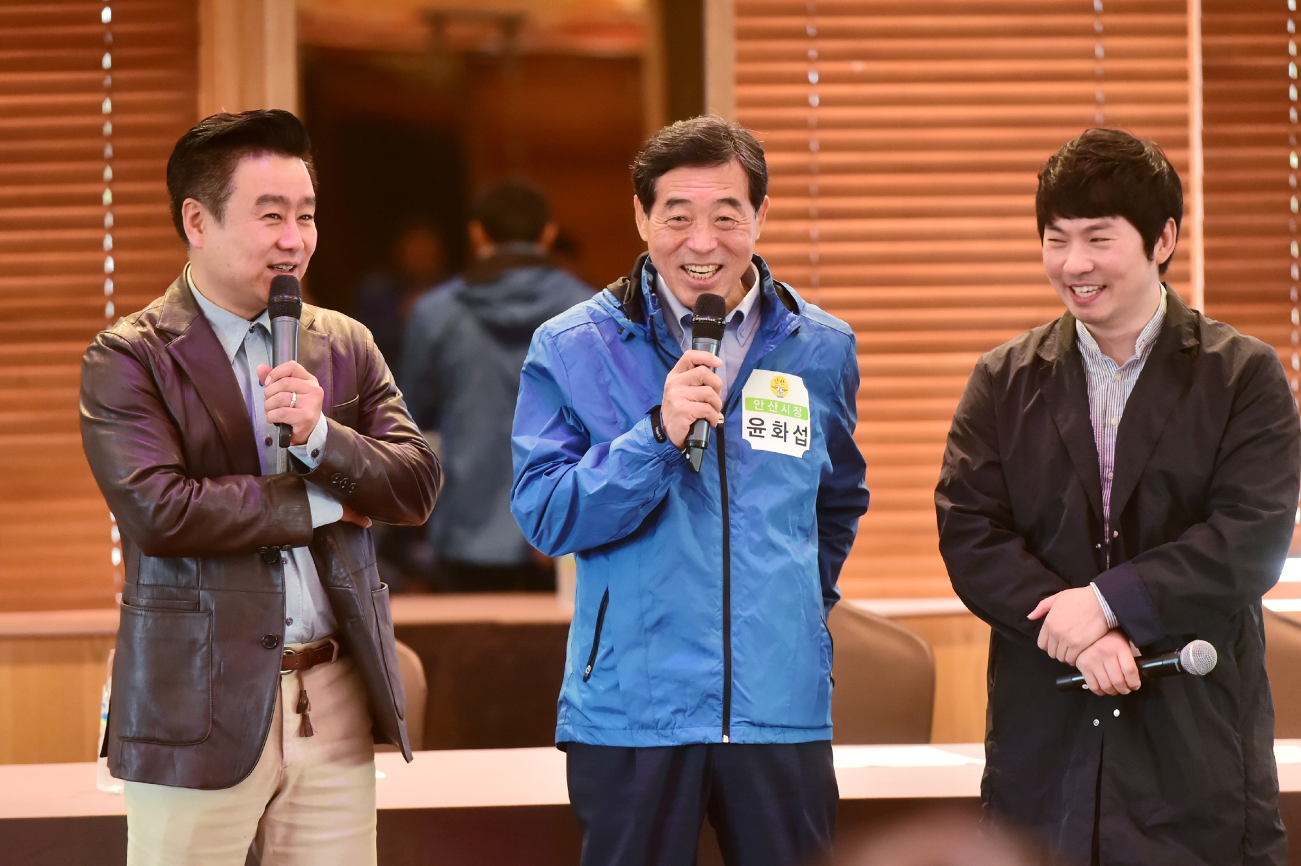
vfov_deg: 7.2
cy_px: 433
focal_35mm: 190
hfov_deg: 10.8
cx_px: 650
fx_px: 6862
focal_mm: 190
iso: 4000
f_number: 4
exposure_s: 1/125
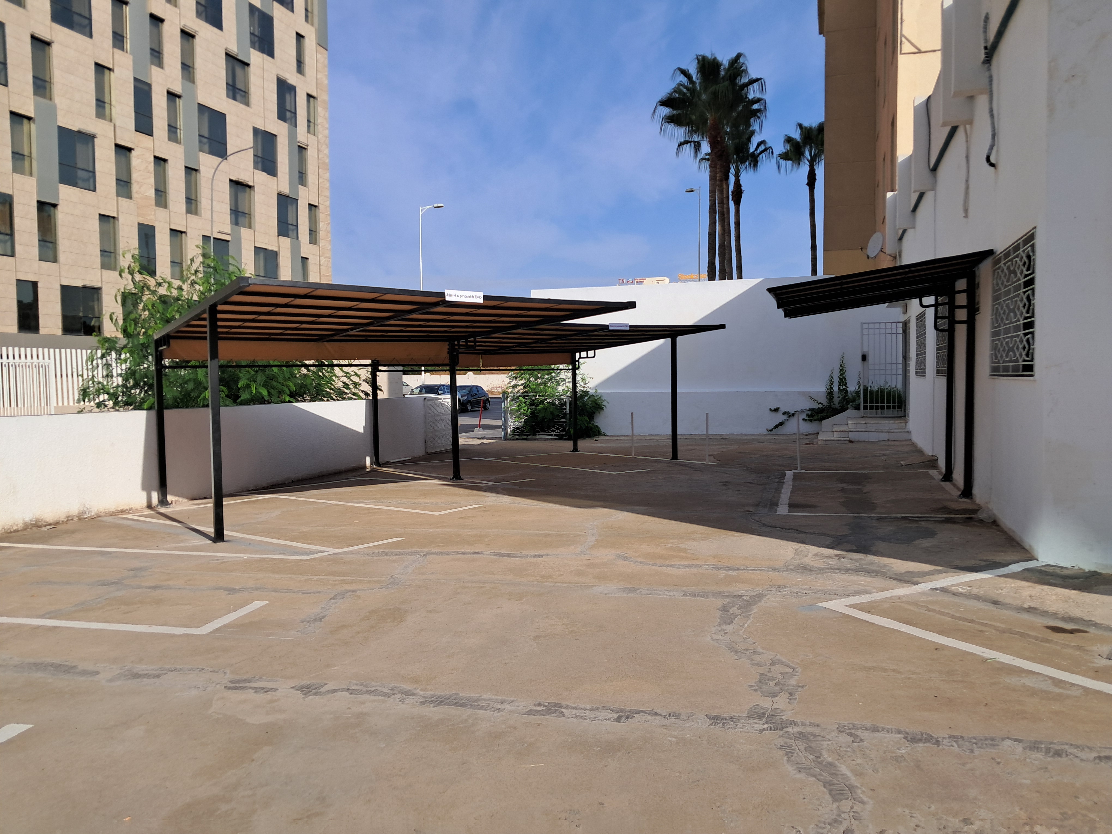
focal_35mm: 27
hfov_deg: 65.3
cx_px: 556
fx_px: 867
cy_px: 417
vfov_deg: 51.4
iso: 50
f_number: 1.8
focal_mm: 4
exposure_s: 1/858
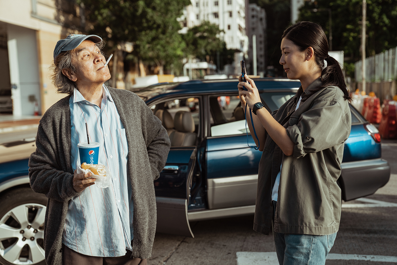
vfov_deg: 27.0
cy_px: 132
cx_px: 198
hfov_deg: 39.6
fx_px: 551
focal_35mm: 50
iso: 160
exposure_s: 1/1250
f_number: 3.2
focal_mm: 50
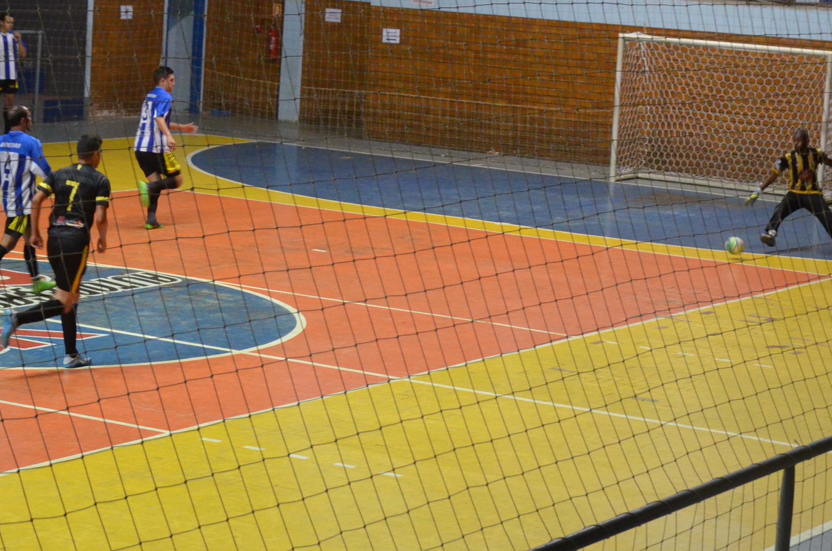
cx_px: 368
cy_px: 182
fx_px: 2560
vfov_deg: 12.3
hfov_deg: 18.5
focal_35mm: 111
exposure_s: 1/100
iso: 2500
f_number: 4.5
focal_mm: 38
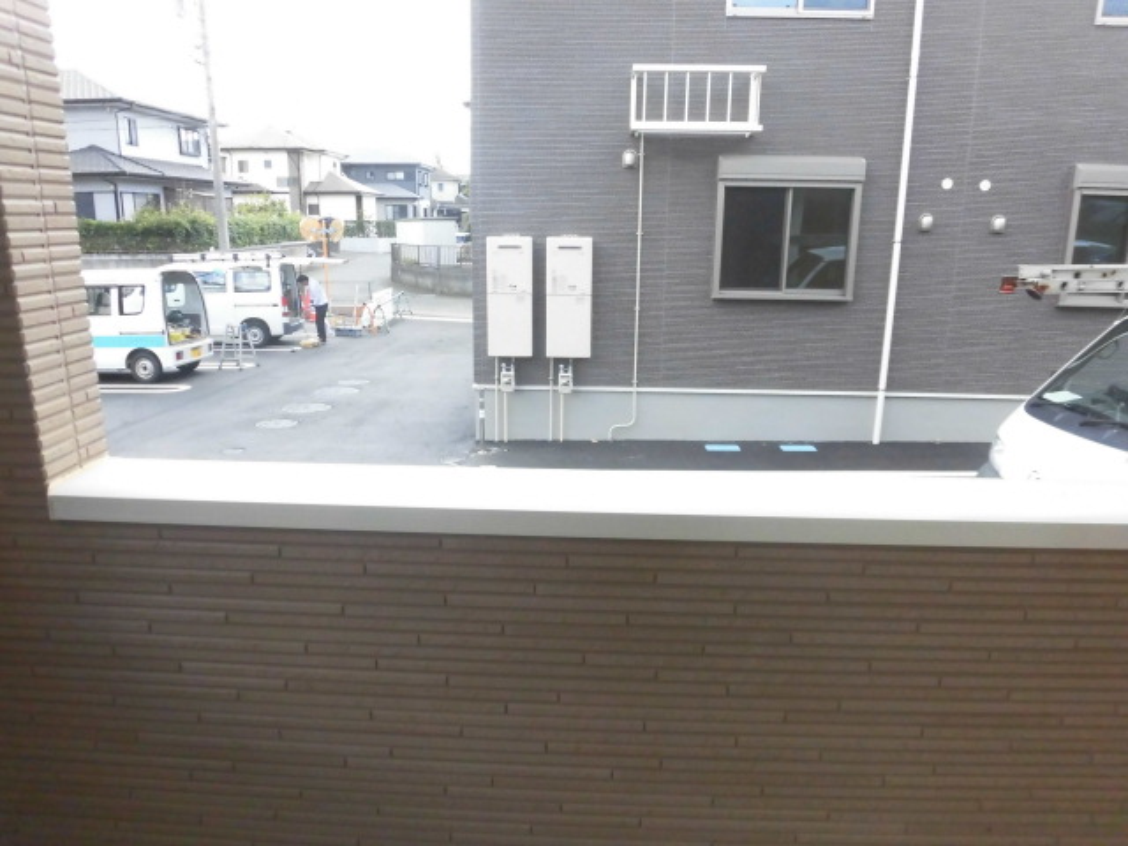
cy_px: 423
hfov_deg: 71.6
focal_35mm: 24
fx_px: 782
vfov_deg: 56.8
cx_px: 564
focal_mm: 4.3
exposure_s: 1/500
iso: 400
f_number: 3.1
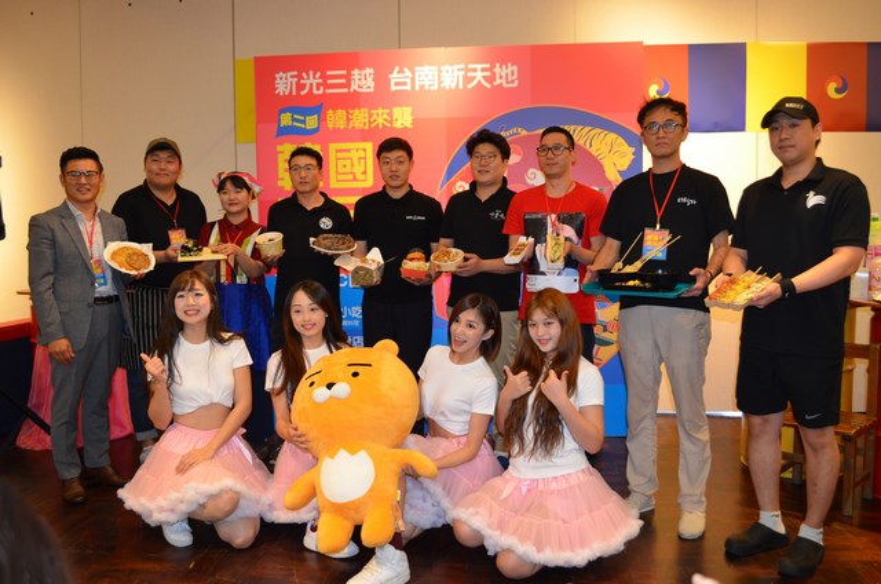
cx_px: 440
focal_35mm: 30
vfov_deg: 43.4
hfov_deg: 62.0
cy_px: 292
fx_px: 733
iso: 720
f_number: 3.8
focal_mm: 20
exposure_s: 1/60
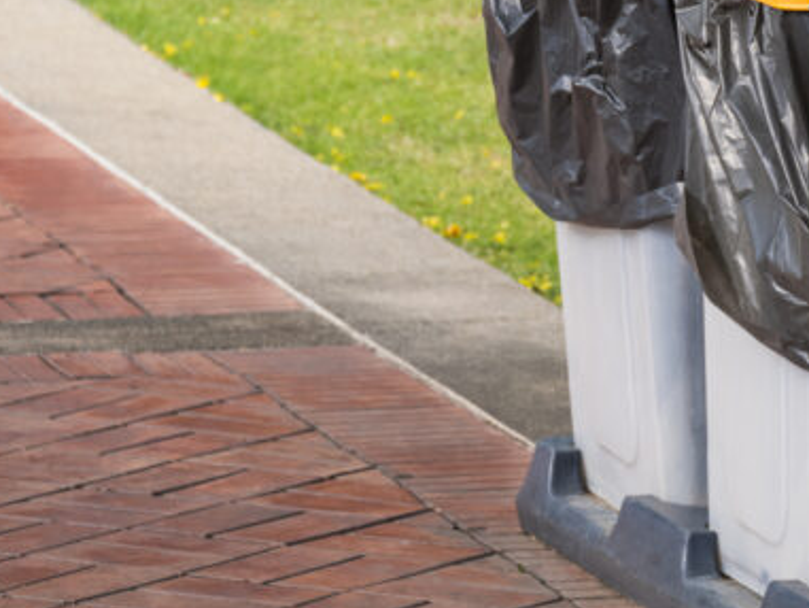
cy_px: 85
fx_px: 8159
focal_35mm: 349
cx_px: 637
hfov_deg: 5.7
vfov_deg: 4.3
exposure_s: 1/160
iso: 200
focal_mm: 120.6
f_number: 6.4
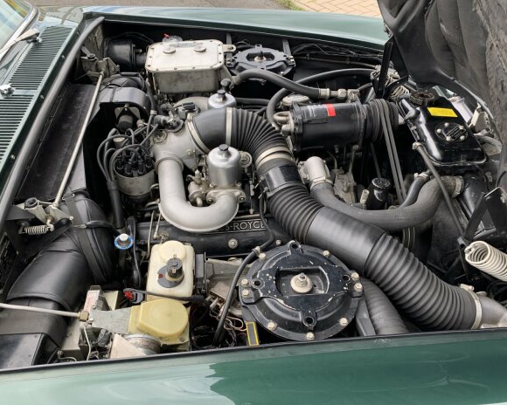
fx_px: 420
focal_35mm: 28
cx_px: 253
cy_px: 208
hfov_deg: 62.2
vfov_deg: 51.5
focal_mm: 4.25
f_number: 1.8
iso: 25
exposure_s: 1/213
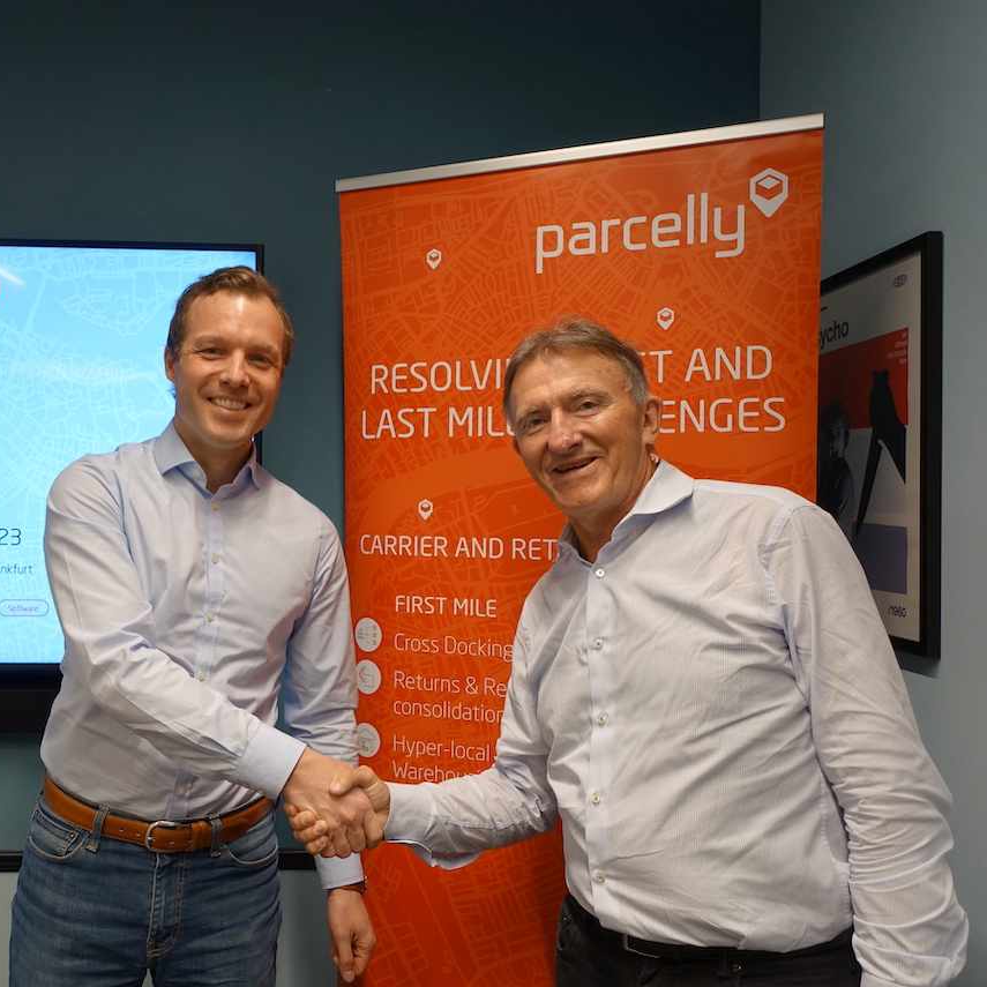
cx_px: 389
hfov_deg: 52.1
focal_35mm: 31
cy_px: 499
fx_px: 1000
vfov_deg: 52.5
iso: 125
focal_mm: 8.8
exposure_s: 1/30
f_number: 2.8
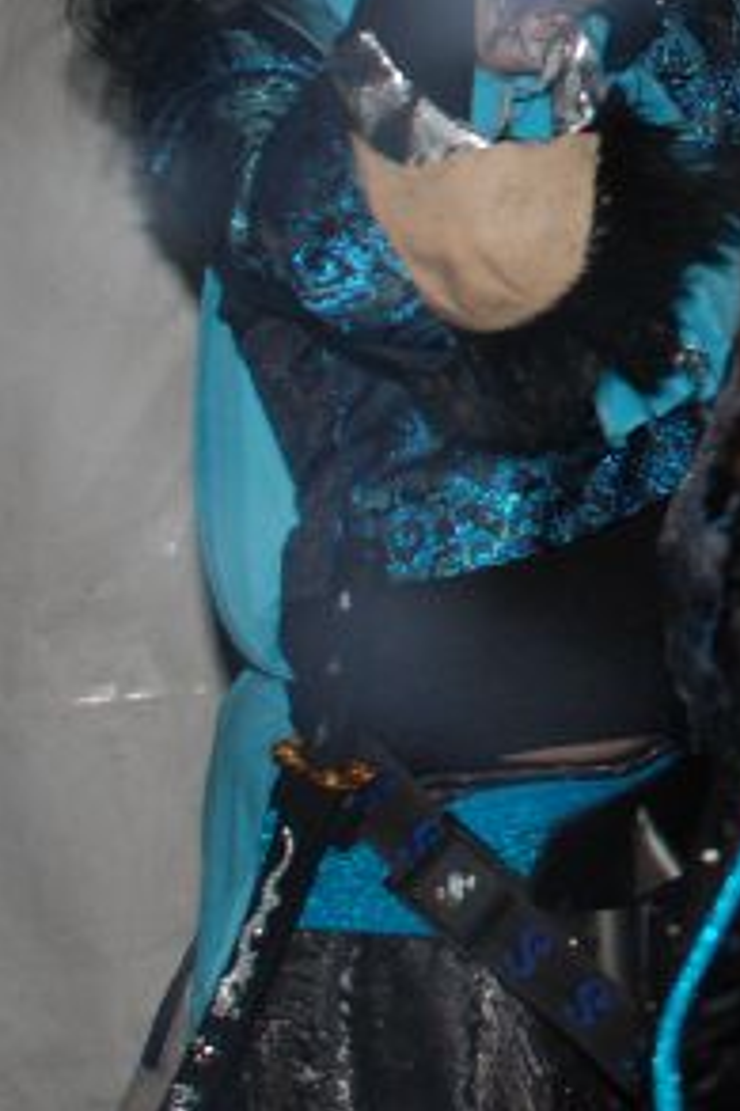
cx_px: 1507
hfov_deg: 10.0
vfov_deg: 15.9
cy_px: -9
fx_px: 3889
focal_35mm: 126
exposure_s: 1/60
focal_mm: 24
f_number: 4
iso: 200
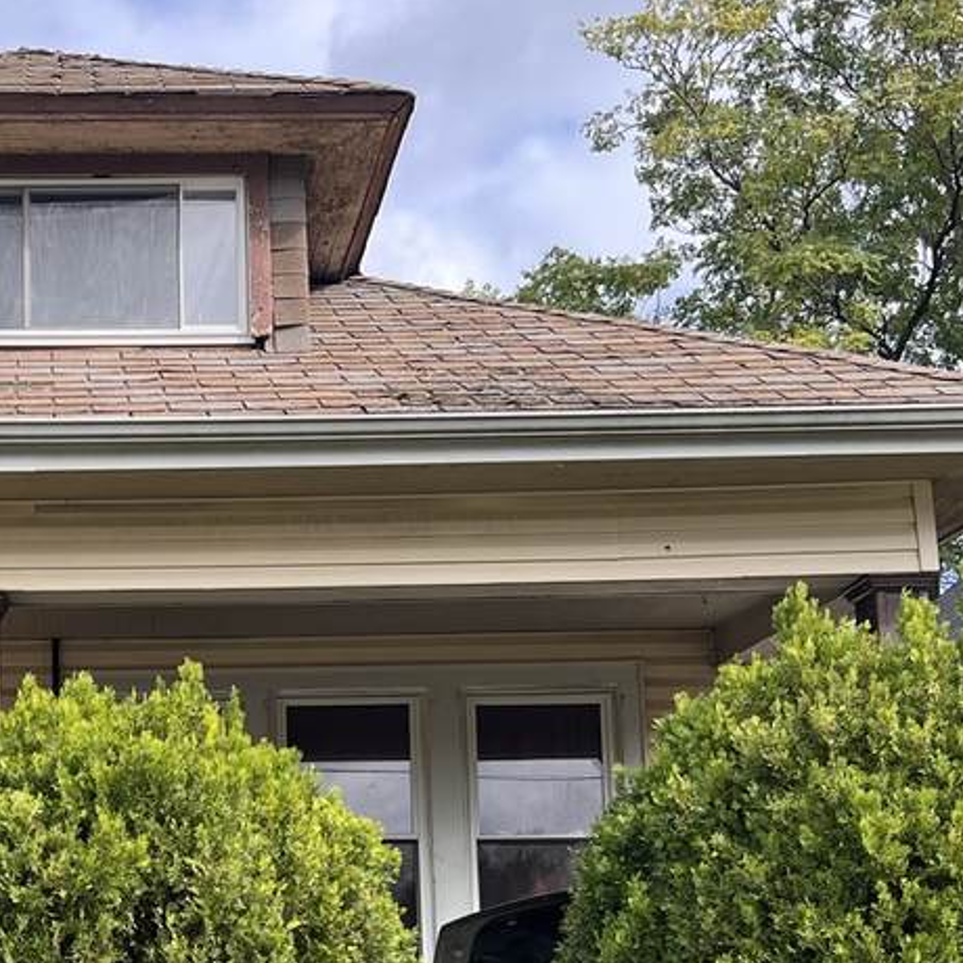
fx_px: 2014
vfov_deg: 26.2
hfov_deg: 25.7
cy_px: 833
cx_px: 31
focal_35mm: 64
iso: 50
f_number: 1.5
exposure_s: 1/1295
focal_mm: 5.7
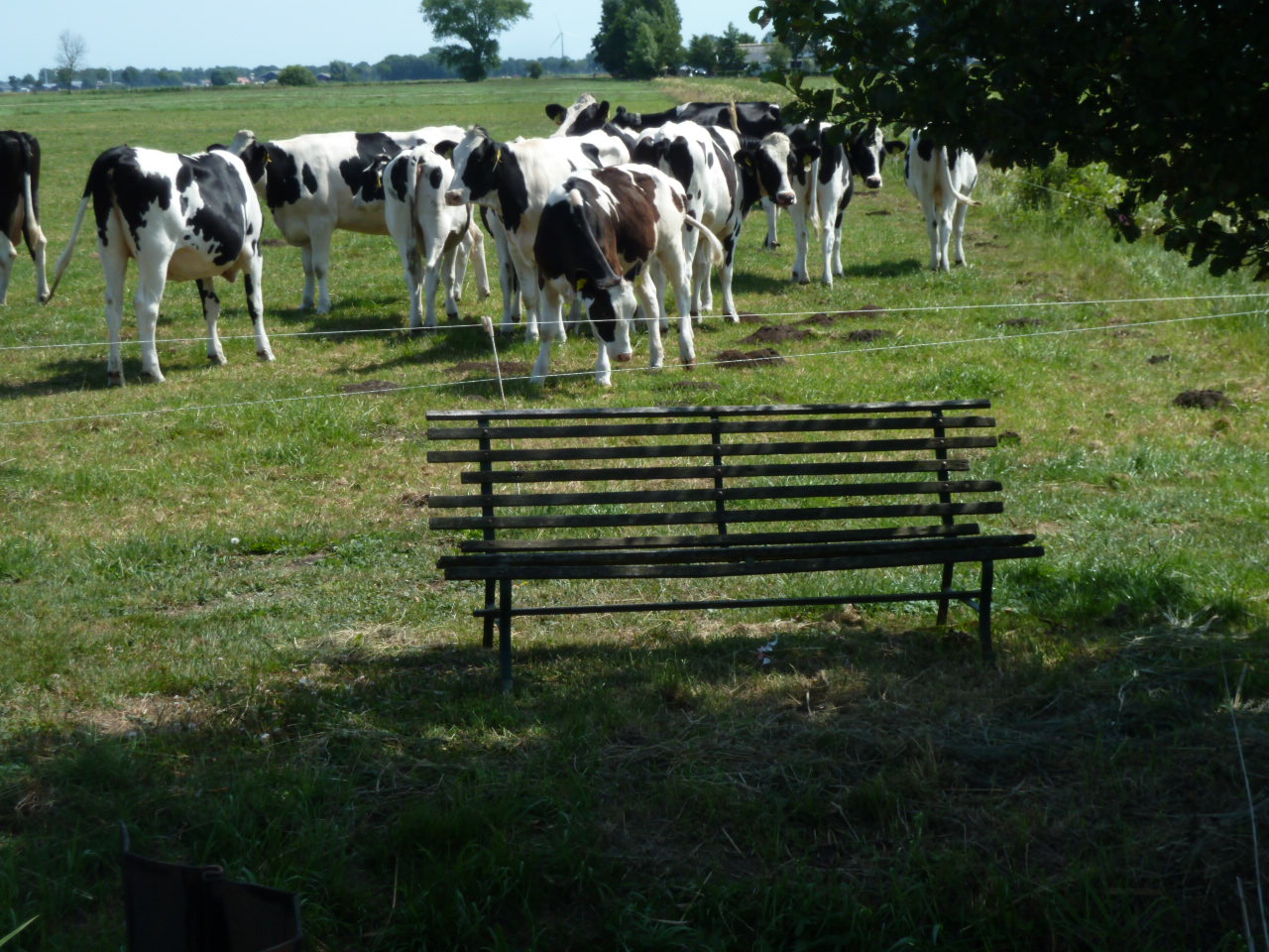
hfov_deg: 27.0
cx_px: 634
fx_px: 2639
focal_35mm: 72
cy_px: 476
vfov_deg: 20.4
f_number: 4.1
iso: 80
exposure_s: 1/400
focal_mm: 11.9
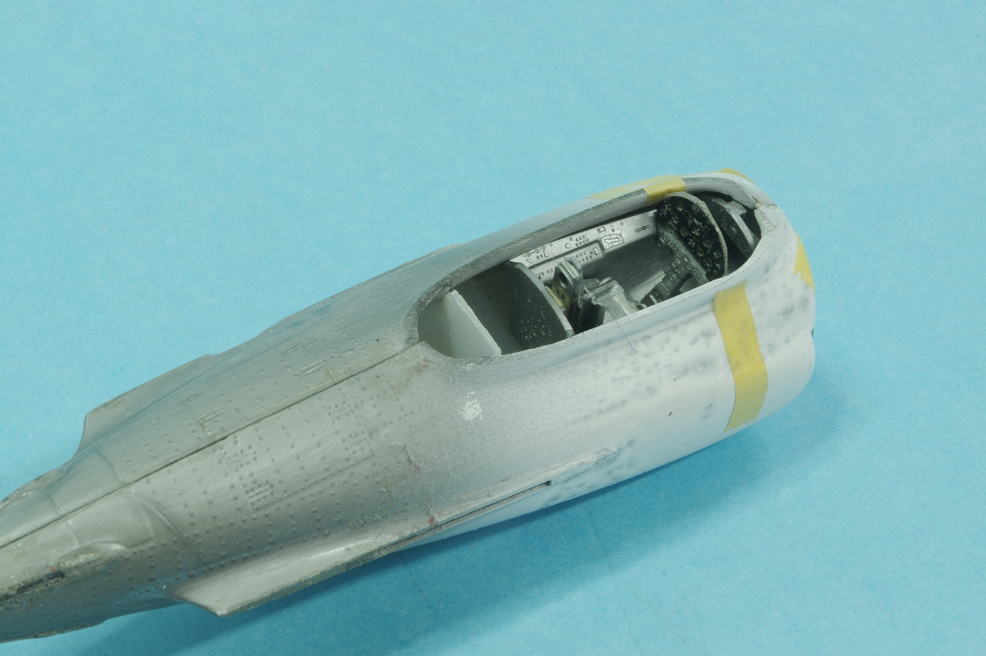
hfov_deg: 16.1
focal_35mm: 127
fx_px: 3475
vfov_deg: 10.8
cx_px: 493
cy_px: 328
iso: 100
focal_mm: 85
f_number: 32
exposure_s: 4
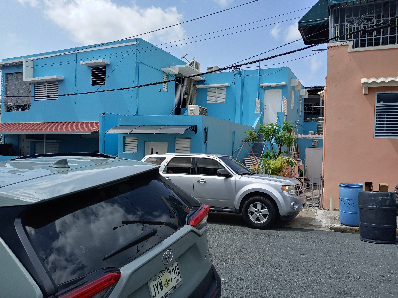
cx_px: 199
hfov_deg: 63.4
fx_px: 322
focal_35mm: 28
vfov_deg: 49.7
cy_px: 149
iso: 100
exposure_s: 1/1980
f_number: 1.8
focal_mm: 3.61
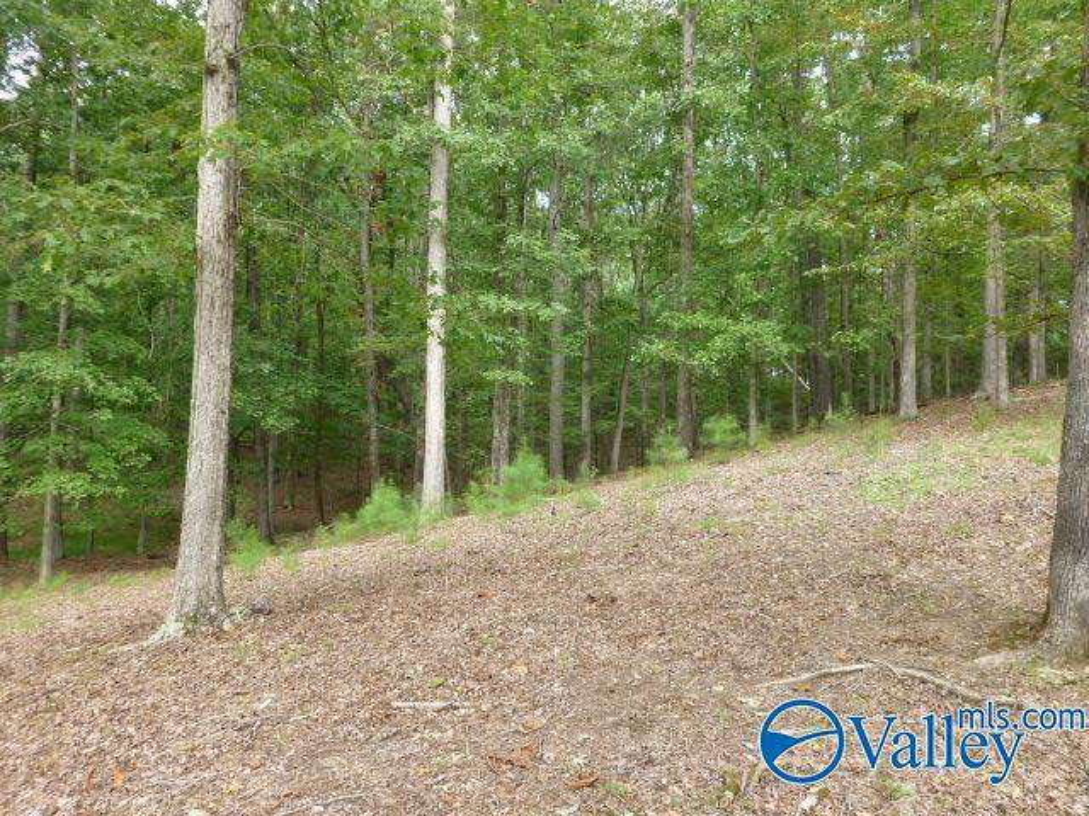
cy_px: 408
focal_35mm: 28
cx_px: 544
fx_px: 881
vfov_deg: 49.7
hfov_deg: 63.4
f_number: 3.3
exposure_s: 1/60
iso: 160
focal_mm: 5
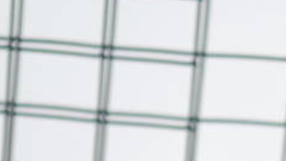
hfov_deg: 1.7
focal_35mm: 1299
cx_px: 673
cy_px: 479
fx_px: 9856
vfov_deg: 0.9
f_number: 4.2
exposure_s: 1/160
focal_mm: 122
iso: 100
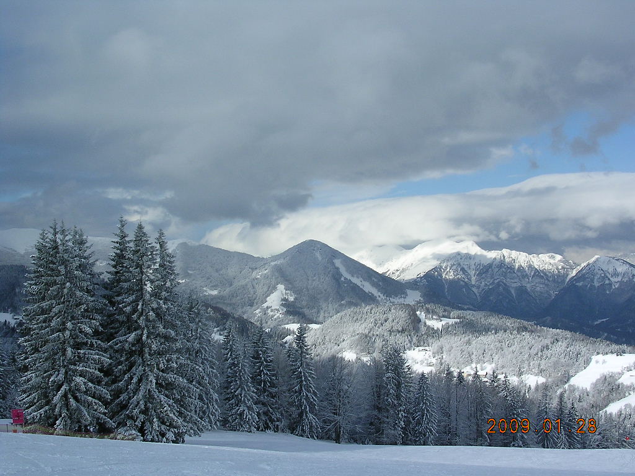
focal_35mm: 46
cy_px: 238
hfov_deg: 41.2
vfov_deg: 31.5
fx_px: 844
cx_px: 318
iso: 100
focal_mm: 7.1
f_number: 6.1
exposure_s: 1/450
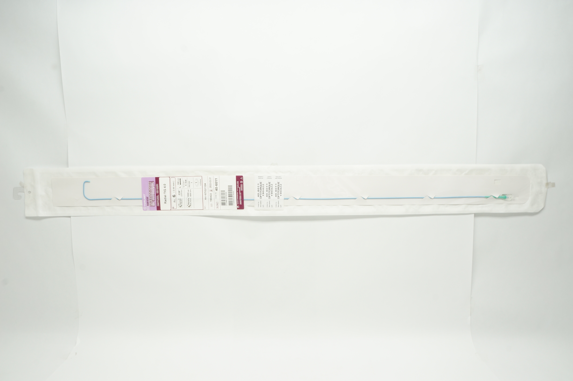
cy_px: 190
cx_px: 286
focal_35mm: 30
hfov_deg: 62.0
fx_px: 477
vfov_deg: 43.5
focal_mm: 20
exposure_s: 1/13
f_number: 13
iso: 400
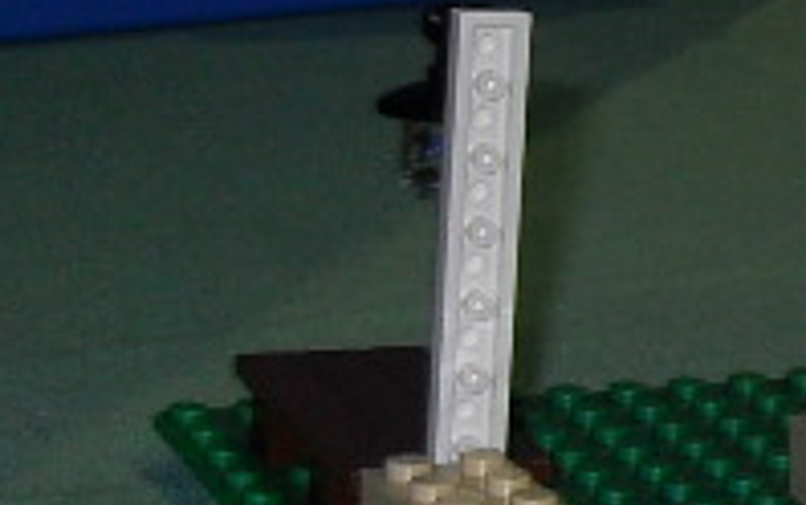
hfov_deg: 9.6
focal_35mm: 203
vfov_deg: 6.5
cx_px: 1645
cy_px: 114
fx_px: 4462
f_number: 2.8
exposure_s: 1/45
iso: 100
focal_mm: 6.3
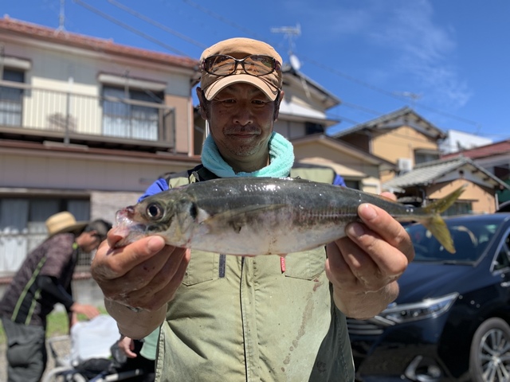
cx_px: 255
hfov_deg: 67.3
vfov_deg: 53.1
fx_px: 383
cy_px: 191
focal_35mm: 26
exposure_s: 1/1149
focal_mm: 4.25
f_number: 1.8
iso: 25
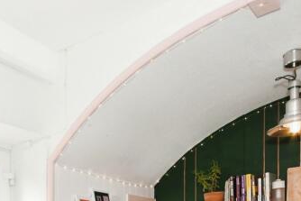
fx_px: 385
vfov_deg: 25.1
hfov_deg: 41.0
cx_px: 63
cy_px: 265
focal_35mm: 46
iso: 400
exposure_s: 1/60
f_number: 8
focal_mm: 10
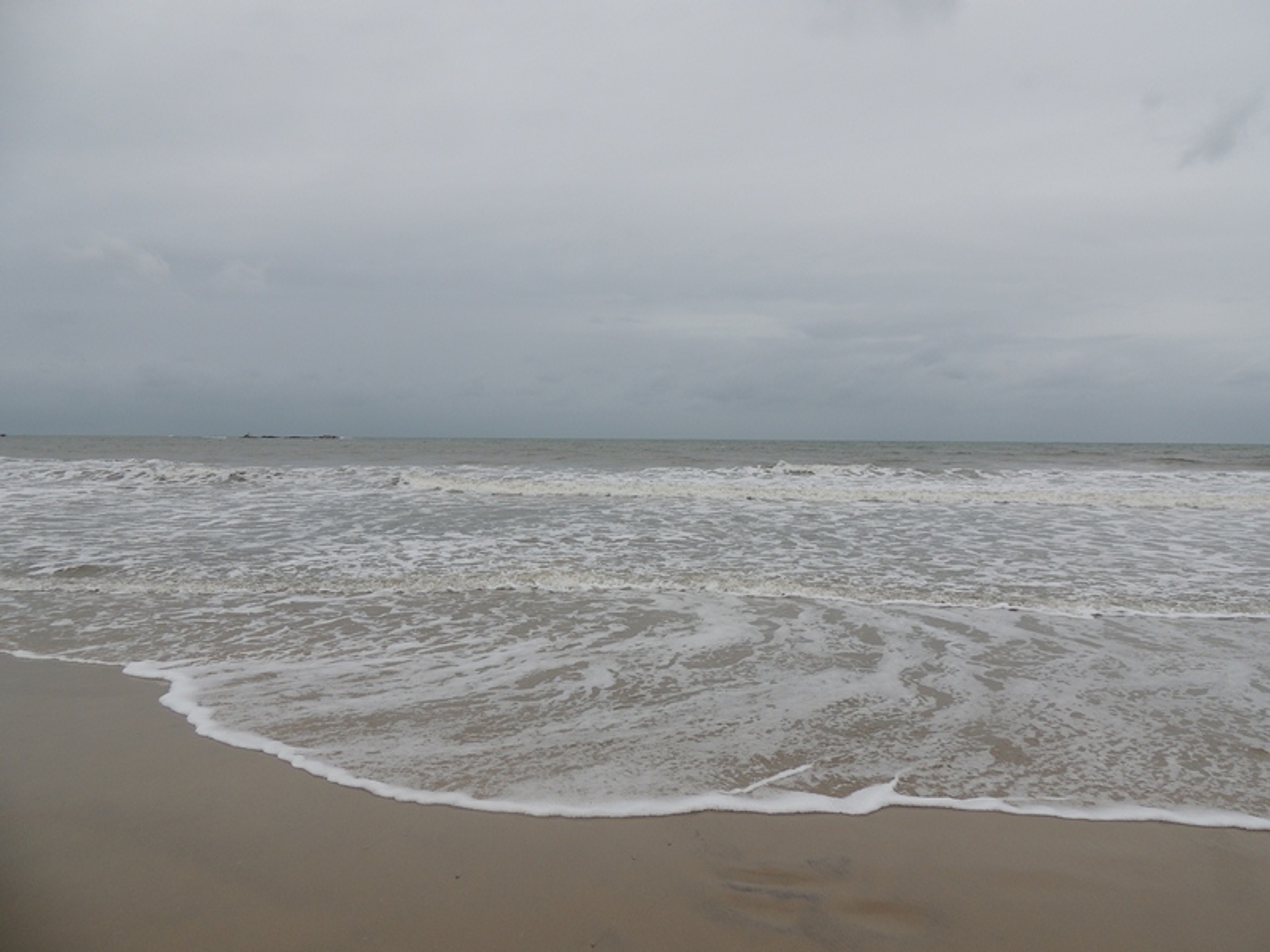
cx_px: 635
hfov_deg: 71.6
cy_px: 476
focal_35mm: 24
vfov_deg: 56.8
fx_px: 881
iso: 100
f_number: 3
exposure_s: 1/640
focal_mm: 4.3
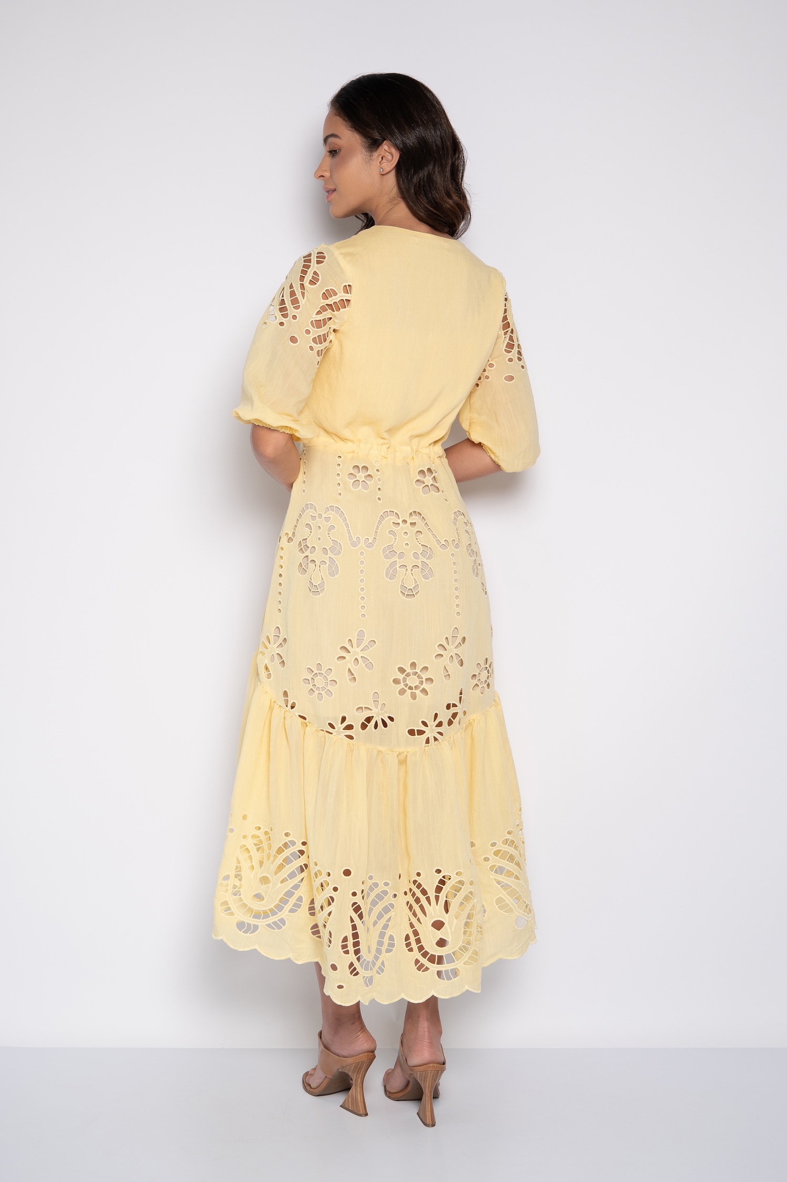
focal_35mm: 50
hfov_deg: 27.0
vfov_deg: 39.6
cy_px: 591
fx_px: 1641
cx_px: 394
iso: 200
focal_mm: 50
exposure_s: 1/125
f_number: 4.5
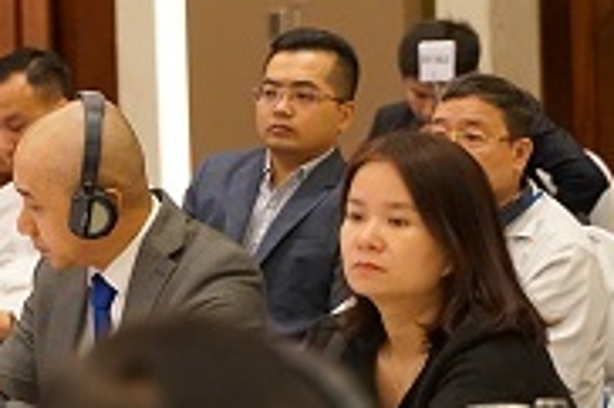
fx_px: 3868
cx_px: -206
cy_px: 115
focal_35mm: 227
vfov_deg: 6.0
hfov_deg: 8.9
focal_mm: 75
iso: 5000
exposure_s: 1/160
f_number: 4
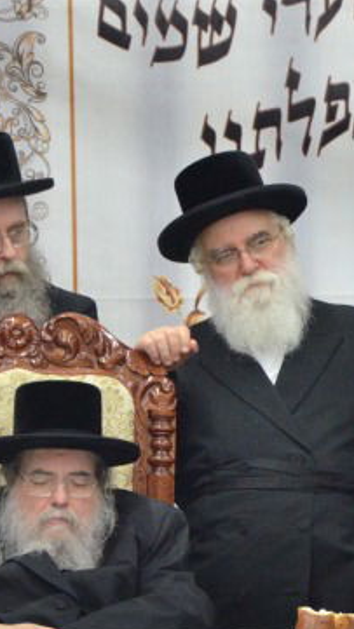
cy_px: 504
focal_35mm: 556
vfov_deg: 3.9
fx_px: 9288
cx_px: 398
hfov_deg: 2.2
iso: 1600
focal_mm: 125
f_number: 5.6
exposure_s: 1/125
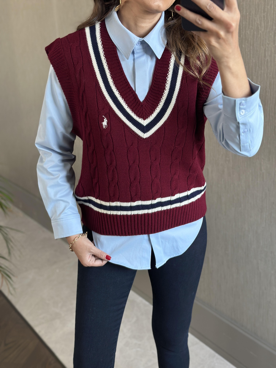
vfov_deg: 39.7
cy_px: 184
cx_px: 138
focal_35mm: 48
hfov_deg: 30.3
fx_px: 510
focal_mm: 6.86
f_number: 1.78
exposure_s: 1/60
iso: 160
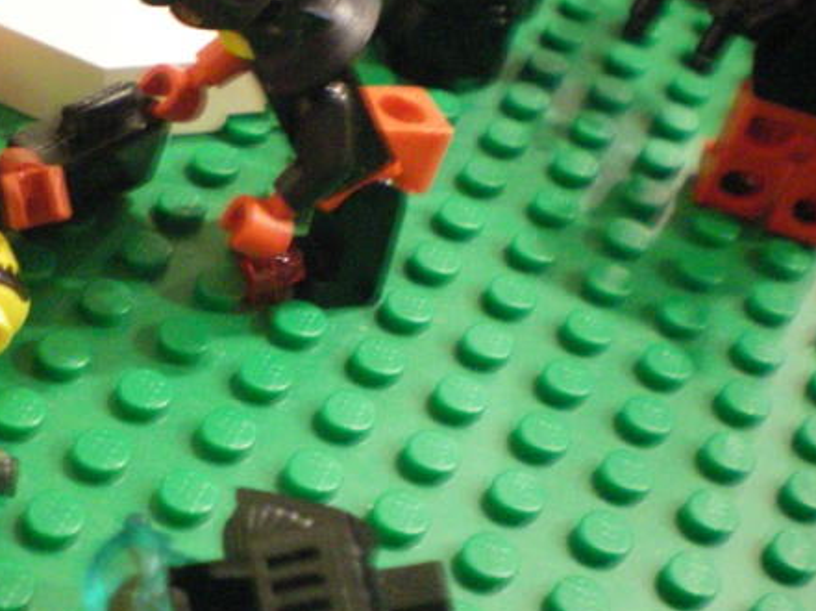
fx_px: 1625
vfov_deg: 21.3
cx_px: 211
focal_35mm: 69
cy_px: 259
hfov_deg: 27.8
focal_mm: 6.3
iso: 400
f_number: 3.1
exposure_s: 1/6
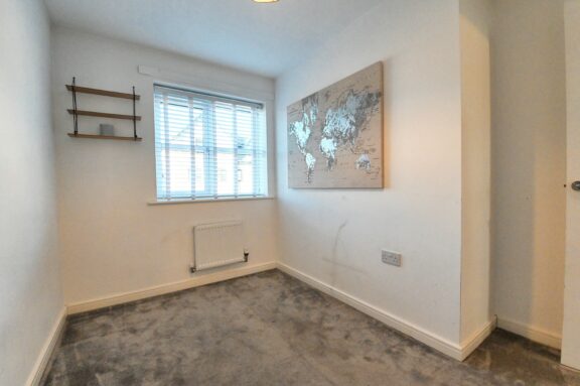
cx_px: 290
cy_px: 193
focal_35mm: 15
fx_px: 241
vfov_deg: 77.2
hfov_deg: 100.4
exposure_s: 1/200
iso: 6400
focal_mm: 15
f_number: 10
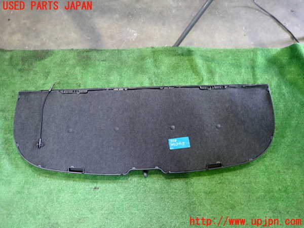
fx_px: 220
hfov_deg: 69.4
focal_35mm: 25
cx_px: 152
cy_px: 114
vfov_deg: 54.9
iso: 500
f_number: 2
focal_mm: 4.5
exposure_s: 1/30
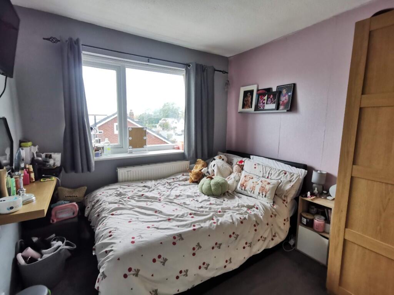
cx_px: 197
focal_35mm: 17
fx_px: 193
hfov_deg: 91.0
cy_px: 148
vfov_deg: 74.7
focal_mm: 2.26
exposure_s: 1/50
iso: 125
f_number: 2.2
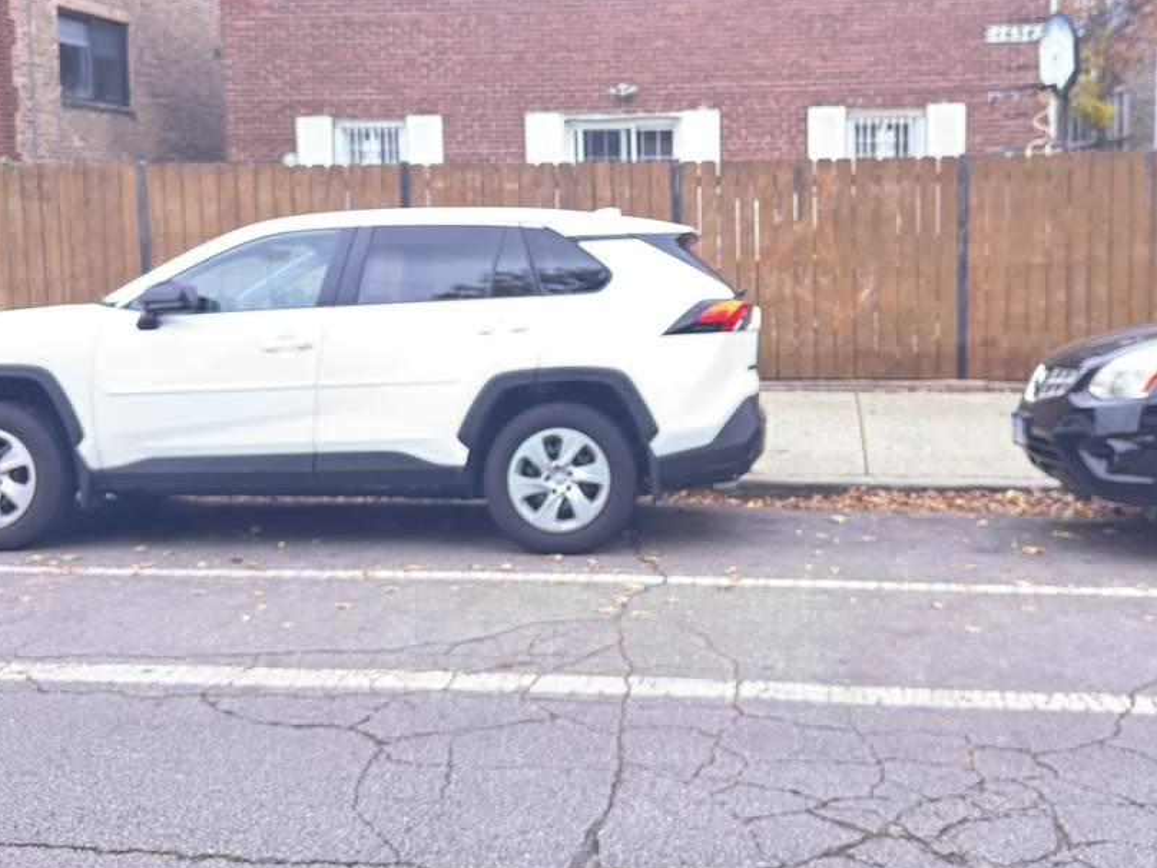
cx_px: 656
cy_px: 289
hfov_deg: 48.8
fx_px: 1270
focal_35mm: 38
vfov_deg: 37.3
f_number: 1.78
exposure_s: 1/60
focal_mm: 6.76
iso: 250
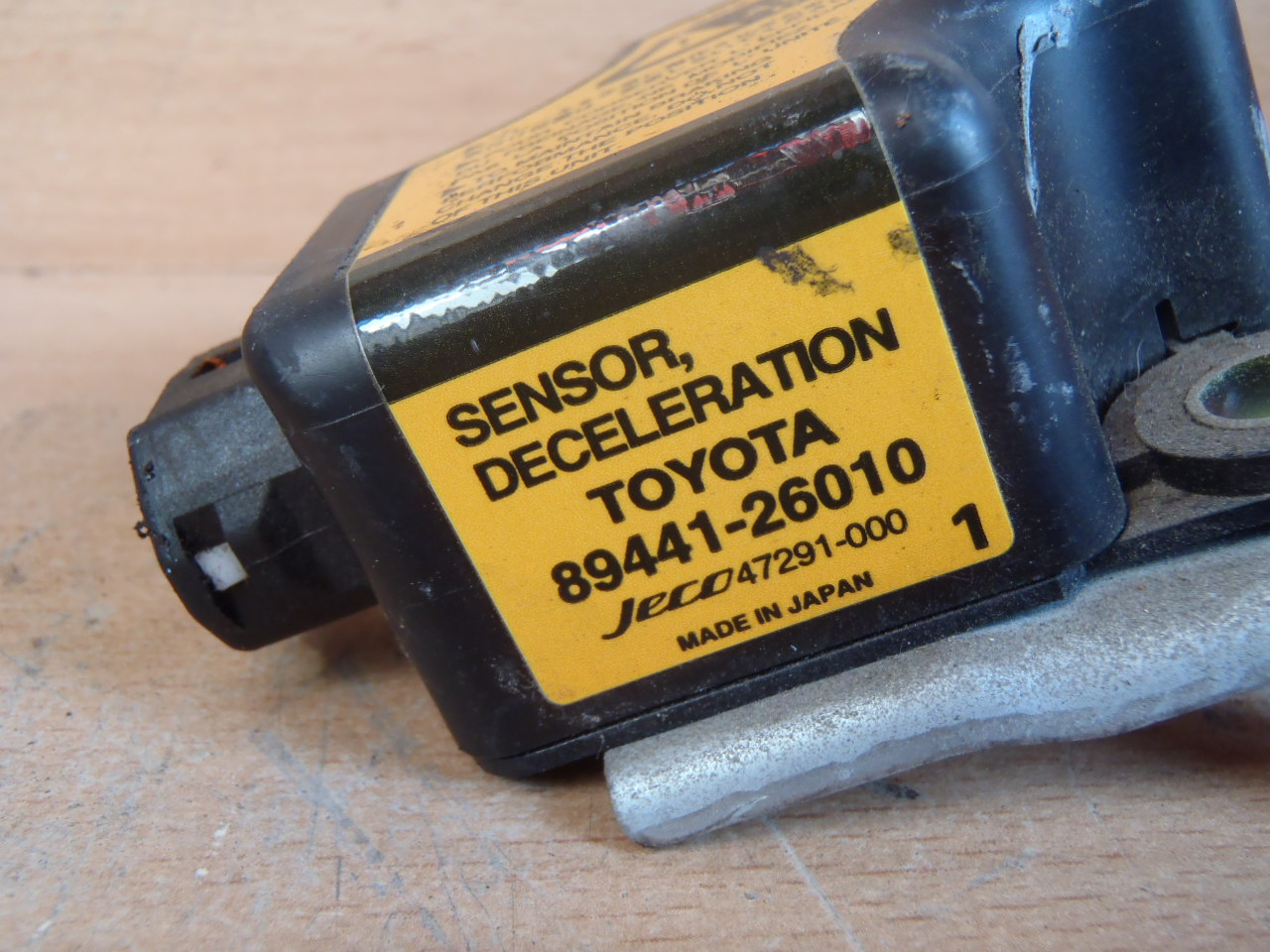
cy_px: 476
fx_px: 1357
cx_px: 635
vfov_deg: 38.7
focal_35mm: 37
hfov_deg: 50.1
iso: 200
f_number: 4.7
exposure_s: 1/40
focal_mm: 6.64
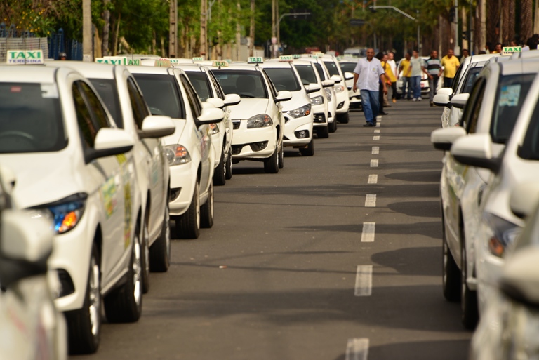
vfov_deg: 4.6
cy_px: 180
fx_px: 4494
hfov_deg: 6.9
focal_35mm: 300
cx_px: 270
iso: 100
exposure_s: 1/500
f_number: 8
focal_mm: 300
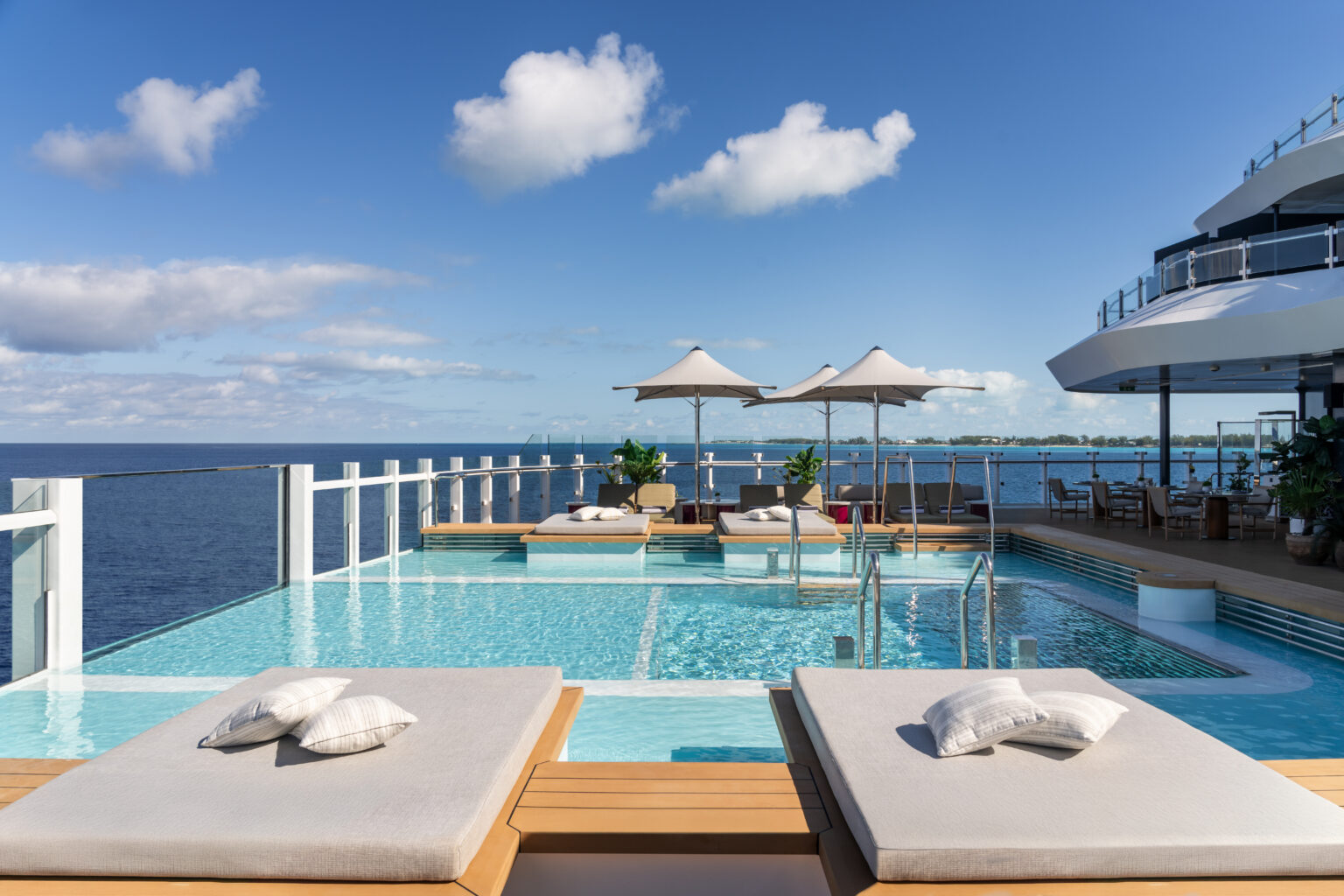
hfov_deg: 73.7
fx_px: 896
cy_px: 448
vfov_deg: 53.1
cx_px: 672
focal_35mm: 24
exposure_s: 1/200
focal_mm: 24
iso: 100
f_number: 10
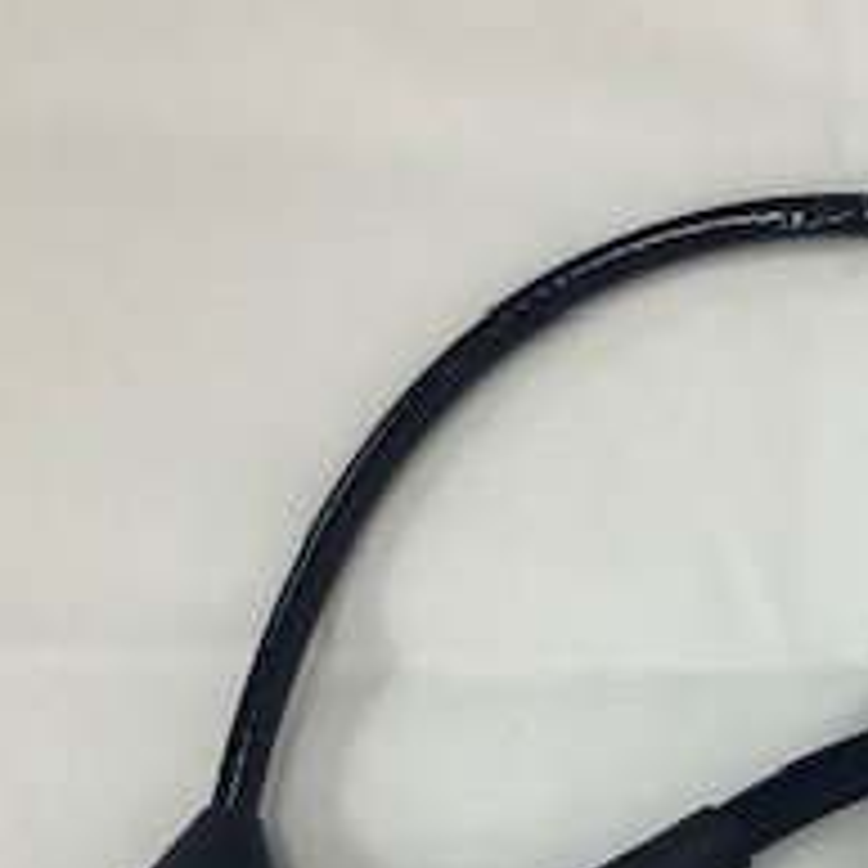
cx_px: 1039
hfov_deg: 18.1
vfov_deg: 18.4
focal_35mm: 91
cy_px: 962
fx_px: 2582
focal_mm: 3.3
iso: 64
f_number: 2.4
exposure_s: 1/100
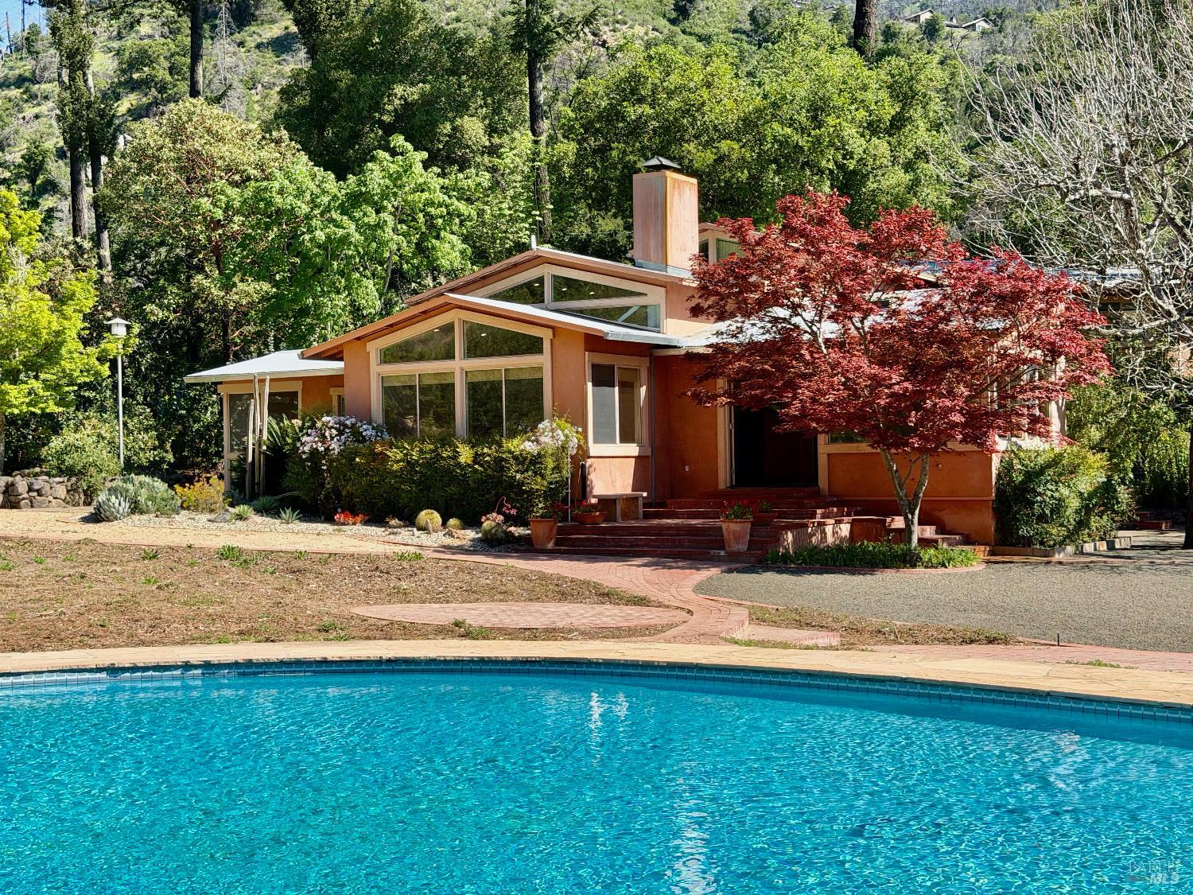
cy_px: 448
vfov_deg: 30.3
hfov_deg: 39.7
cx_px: 596
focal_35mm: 48
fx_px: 1654
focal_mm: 6.76
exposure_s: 1/2865
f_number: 1.78
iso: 64
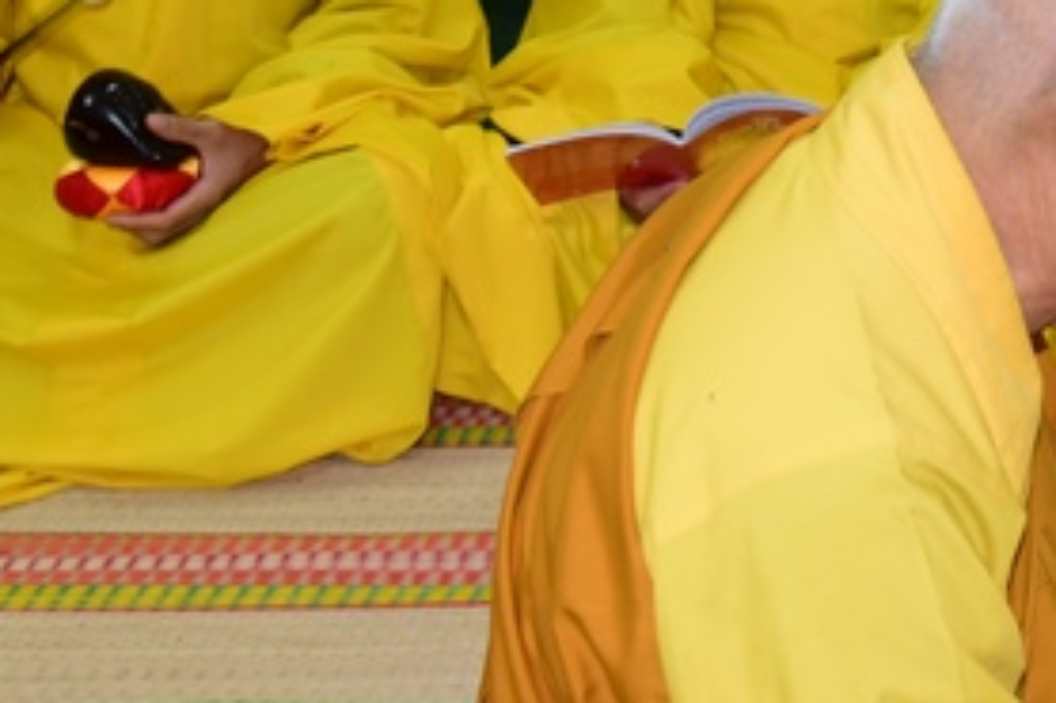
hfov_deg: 22.4
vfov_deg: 14.9
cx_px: 934
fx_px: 2609
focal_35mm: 89
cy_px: -110
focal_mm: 38
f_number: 5
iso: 1000
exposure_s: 1/50
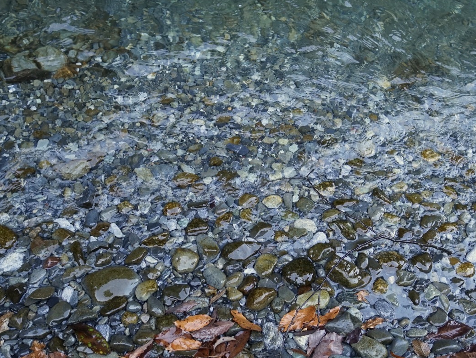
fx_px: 550
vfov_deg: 36.0
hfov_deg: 46.7
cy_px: 180
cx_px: 267
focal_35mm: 40
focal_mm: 24
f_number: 3.2
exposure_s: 1/160
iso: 1250
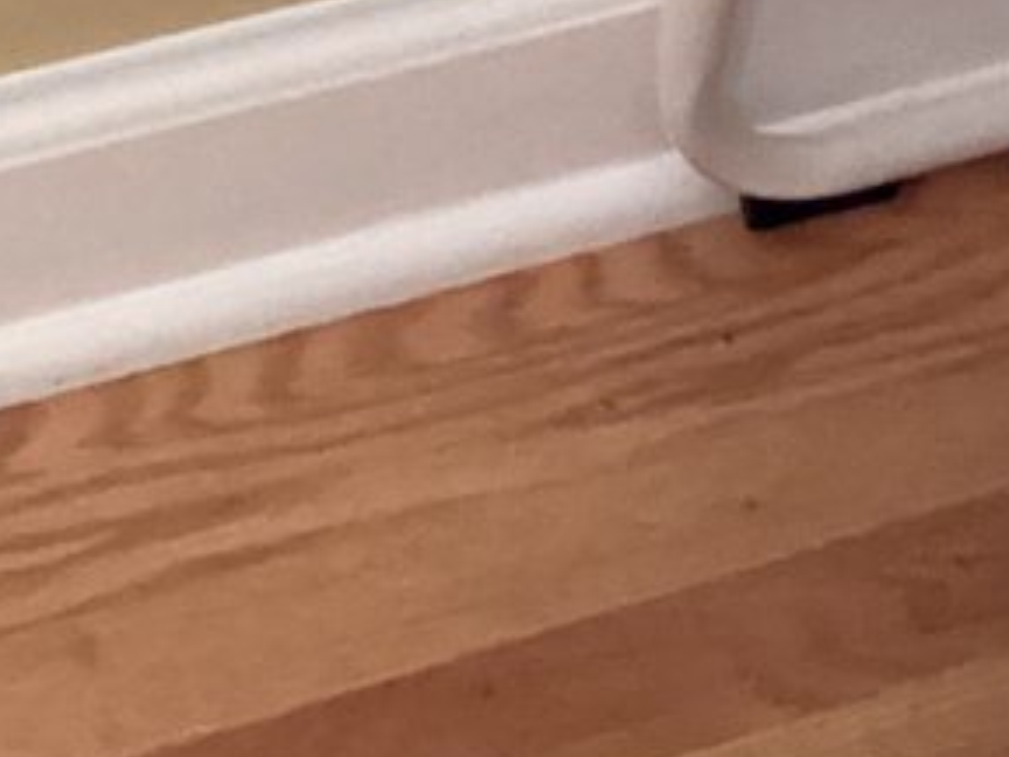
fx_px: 4751
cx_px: 1904
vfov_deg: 8.8
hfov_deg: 11.2
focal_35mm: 163
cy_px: -517
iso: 640
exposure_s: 1/30
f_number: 2.4
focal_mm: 3.3
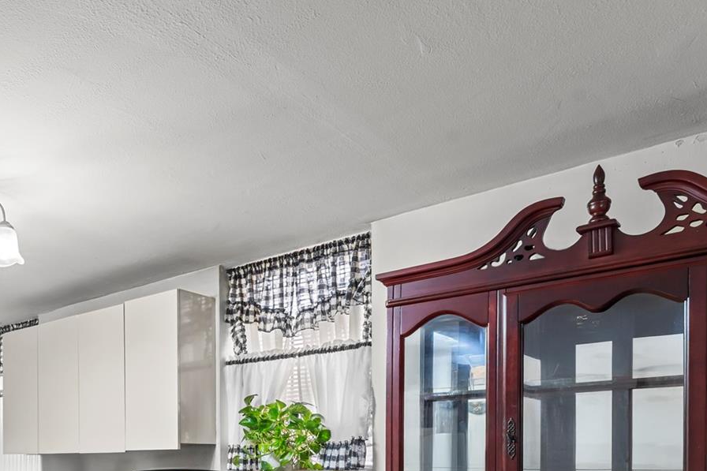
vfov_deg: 36.7
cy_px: 475
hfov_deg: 51.4
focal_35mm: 32
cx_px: 62
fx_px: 628
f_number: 10
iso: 320
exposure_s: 1.6
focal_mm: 14
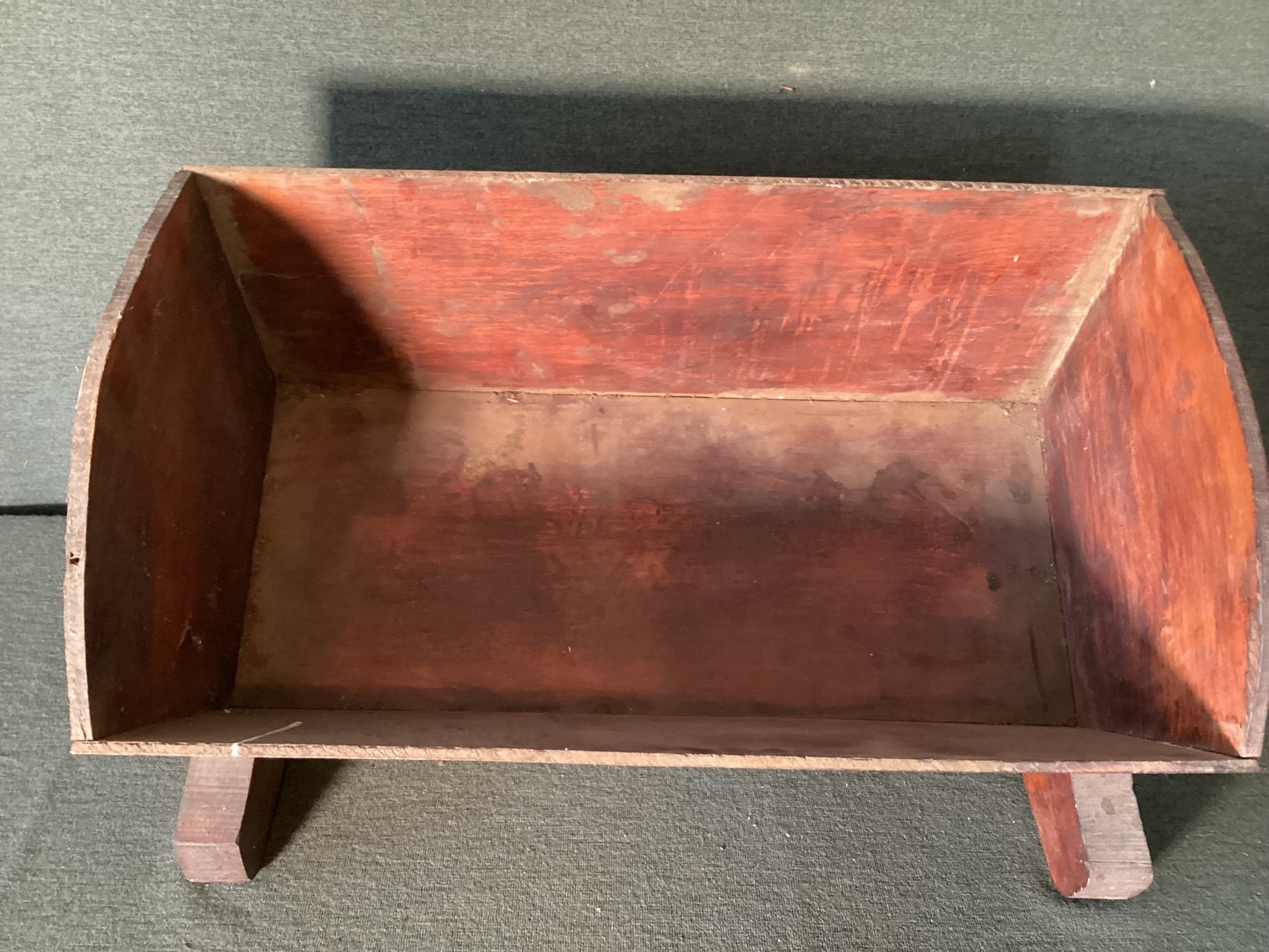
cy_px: 476
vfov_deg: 45.4
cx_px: 634
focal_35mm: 31
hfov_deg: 58.3
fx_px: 1137
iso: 500
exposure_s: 1/30
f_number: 2.4
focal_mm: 3.3
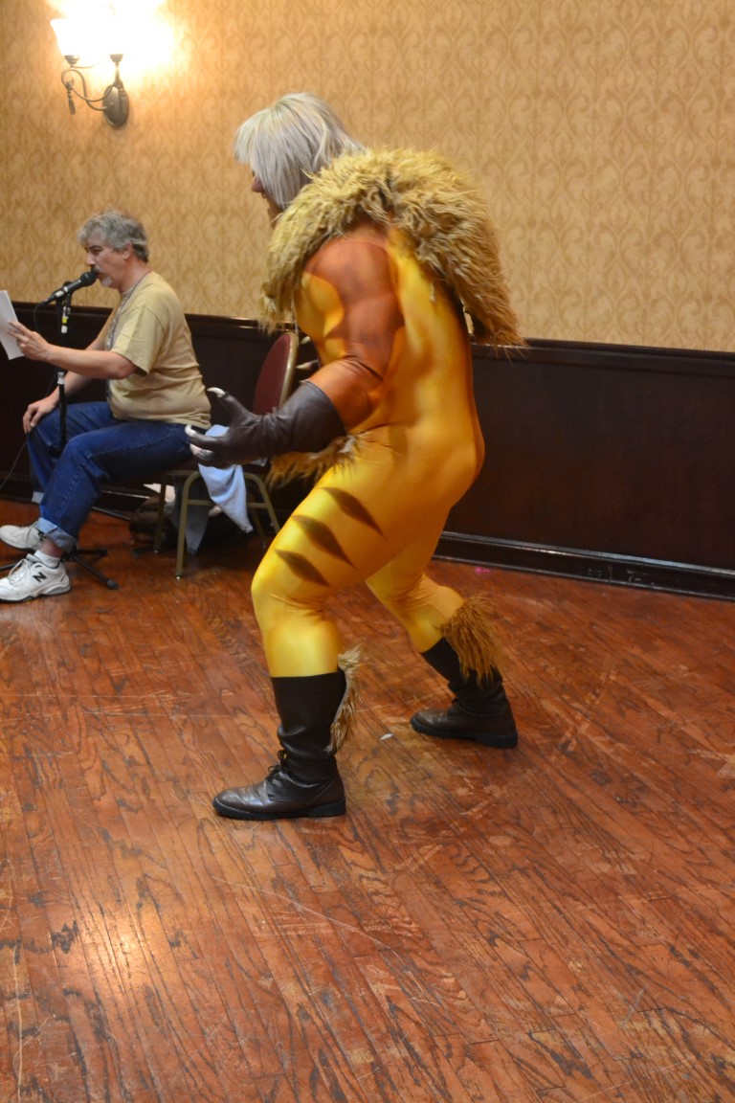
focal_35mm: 52
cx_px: 368
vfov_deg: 37.9
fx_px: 1608
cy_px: 552
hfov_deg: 25.8
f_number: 5
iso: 3200
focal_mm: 35
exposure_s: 1/20
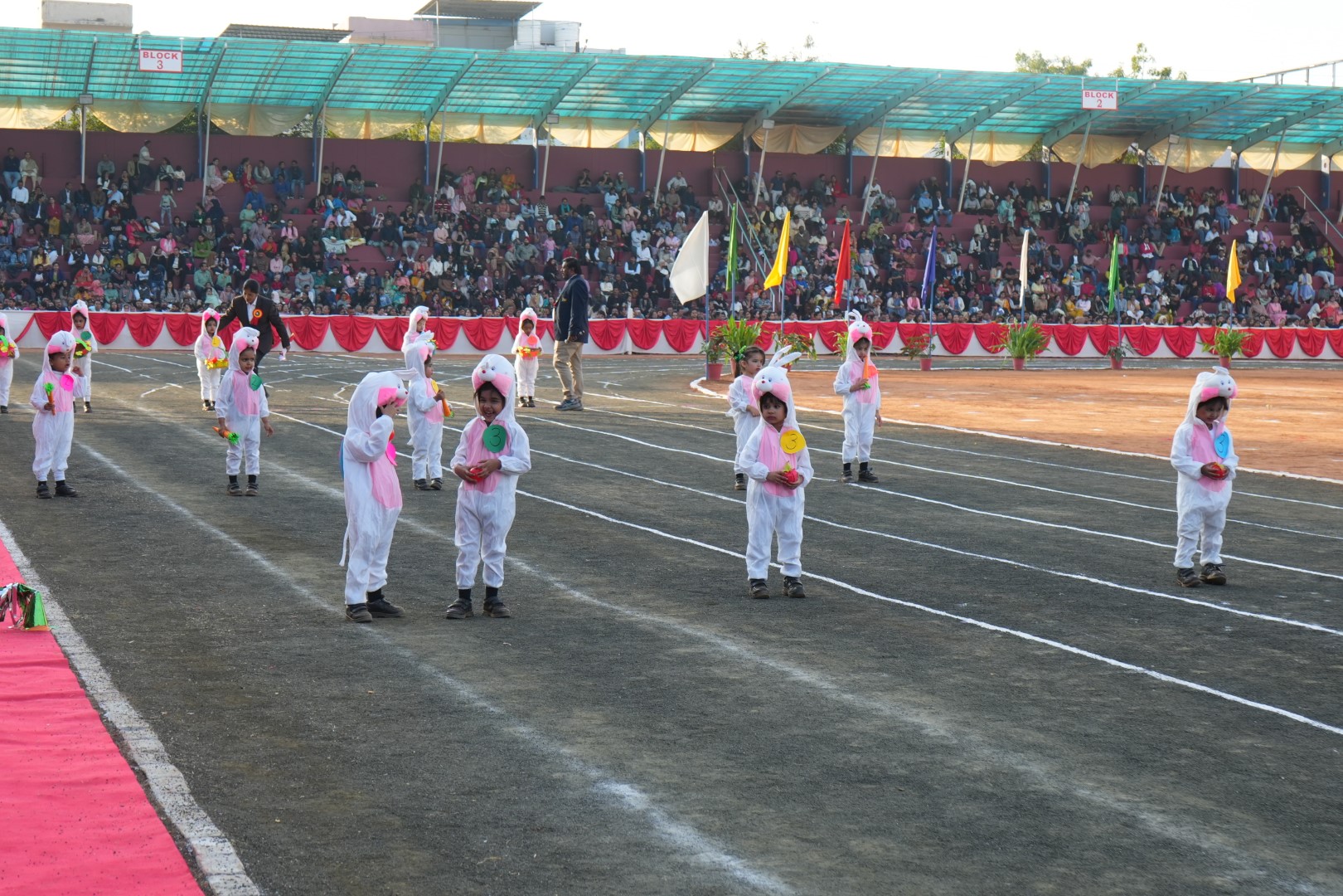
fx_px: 2387
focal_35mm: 64
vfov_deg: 21.2
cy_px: 448
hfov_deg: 31.4
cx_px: 672
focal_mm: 43
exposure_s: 1/160
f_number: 6.3
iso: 200
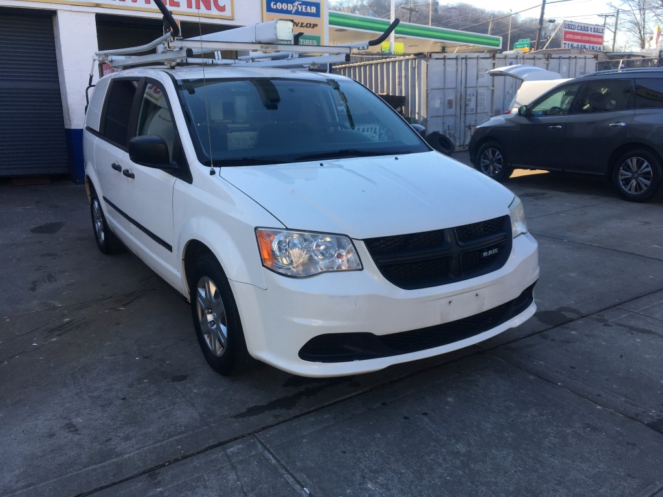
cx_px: 332
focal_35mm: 29
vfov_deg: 48.2
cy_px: 248
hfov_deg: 61.7
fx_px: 555
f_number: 2.2
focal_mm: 4.15
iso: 25
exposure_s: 1/373
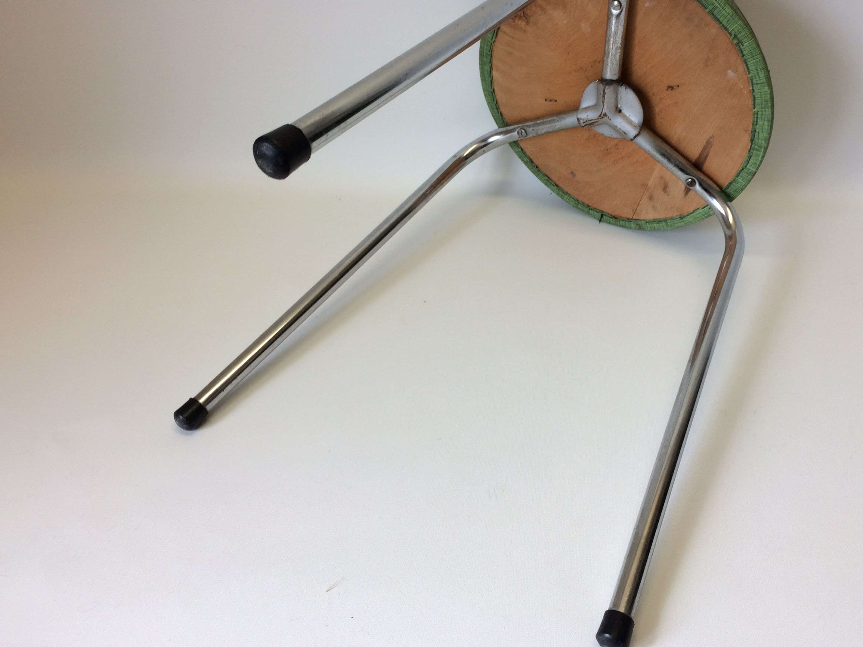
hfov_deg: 55.2
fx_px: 823
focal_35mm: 33
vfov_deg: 42.9
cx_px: 484
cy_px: 296
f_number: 2.2
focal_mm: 4.15
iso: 32
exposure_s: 1/110
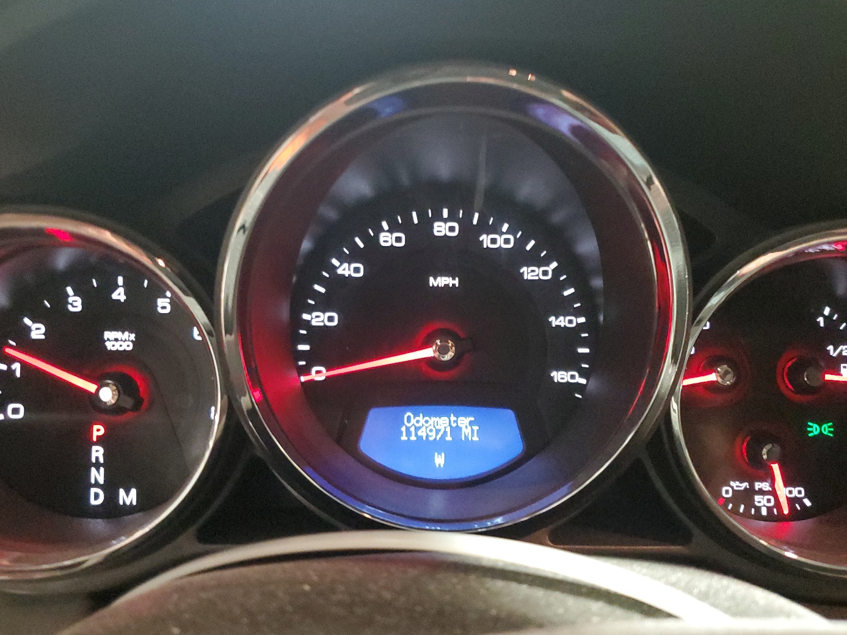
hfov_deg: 59.9
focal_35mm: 30
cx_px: 446
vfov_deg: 46.8
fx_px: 734
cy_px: 330
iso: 621
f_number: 1.5
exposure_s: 1/15
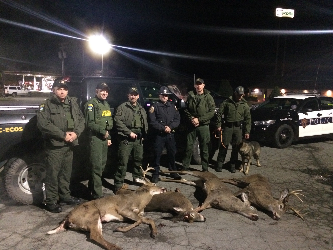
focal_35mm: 29
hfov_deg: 61.7
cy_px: 125
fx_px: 279
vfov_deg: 48.2
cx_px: 166
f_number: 2.2
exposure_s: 1/15
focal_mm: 4.15
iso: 640
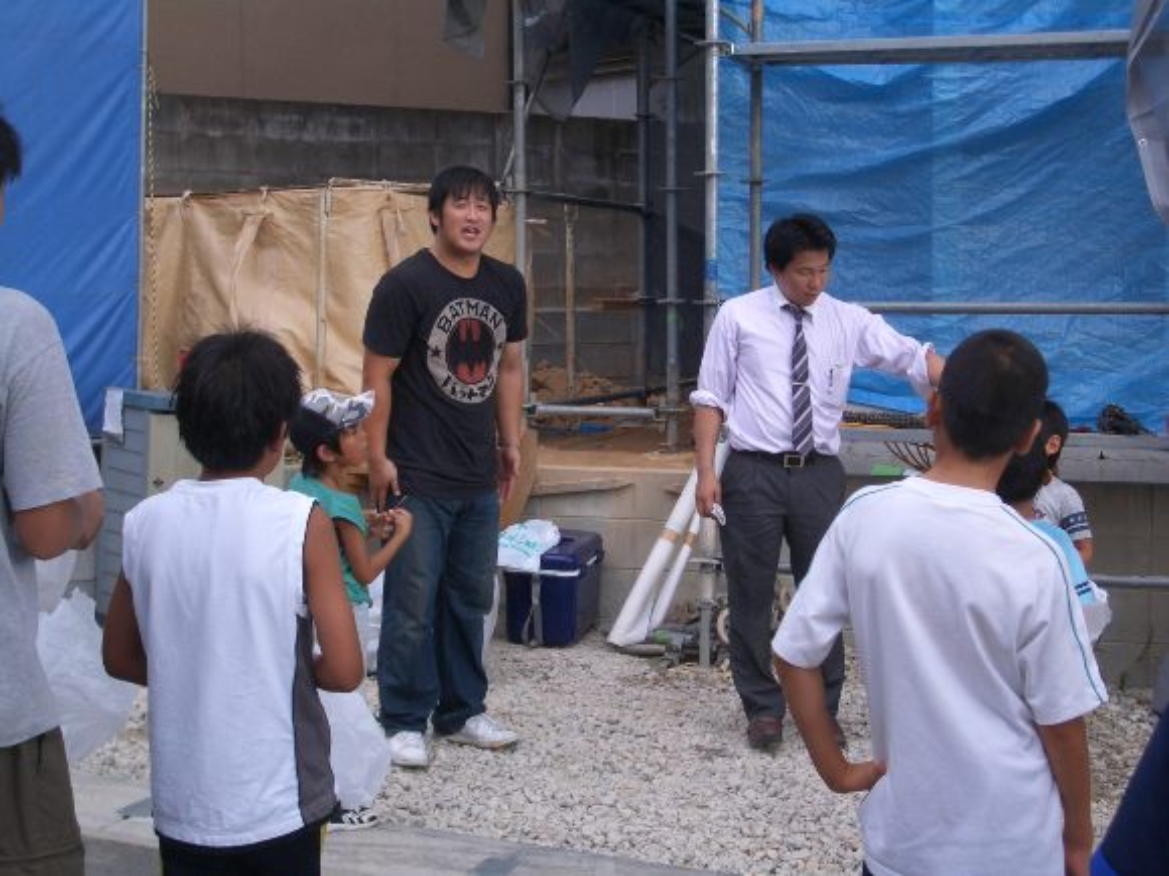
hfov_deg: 31.2
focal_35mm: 62
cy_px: 438
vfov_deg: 23.7
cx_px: 584
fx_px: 2094
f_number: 3.5
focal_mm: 10.2
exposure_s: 1/200
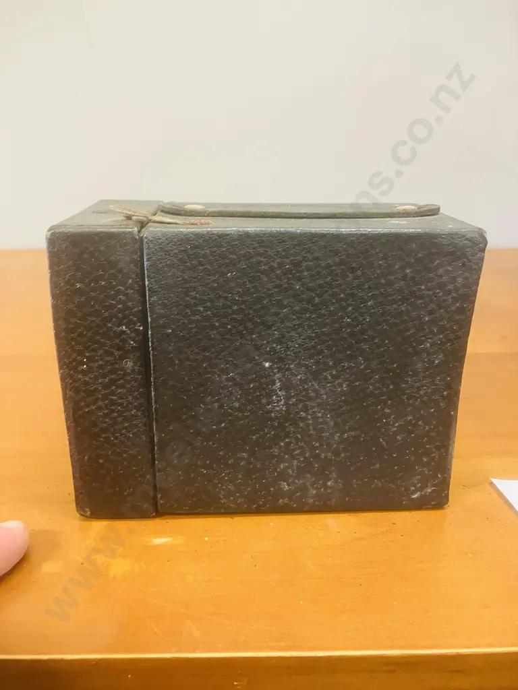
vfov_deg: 63.4
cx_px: 259
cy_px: 345
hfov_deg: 49.7
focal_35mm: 28
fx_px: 559
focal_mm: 3.99
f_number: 1.8
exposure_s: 1/33
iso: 250
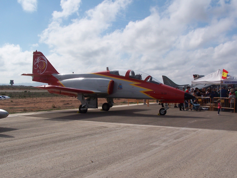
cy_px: 89
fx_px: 294
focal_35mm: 43
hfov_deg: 43.9
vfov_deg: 33.6
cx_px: 118
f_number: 5.6
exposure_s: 1/750
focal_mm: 7.1
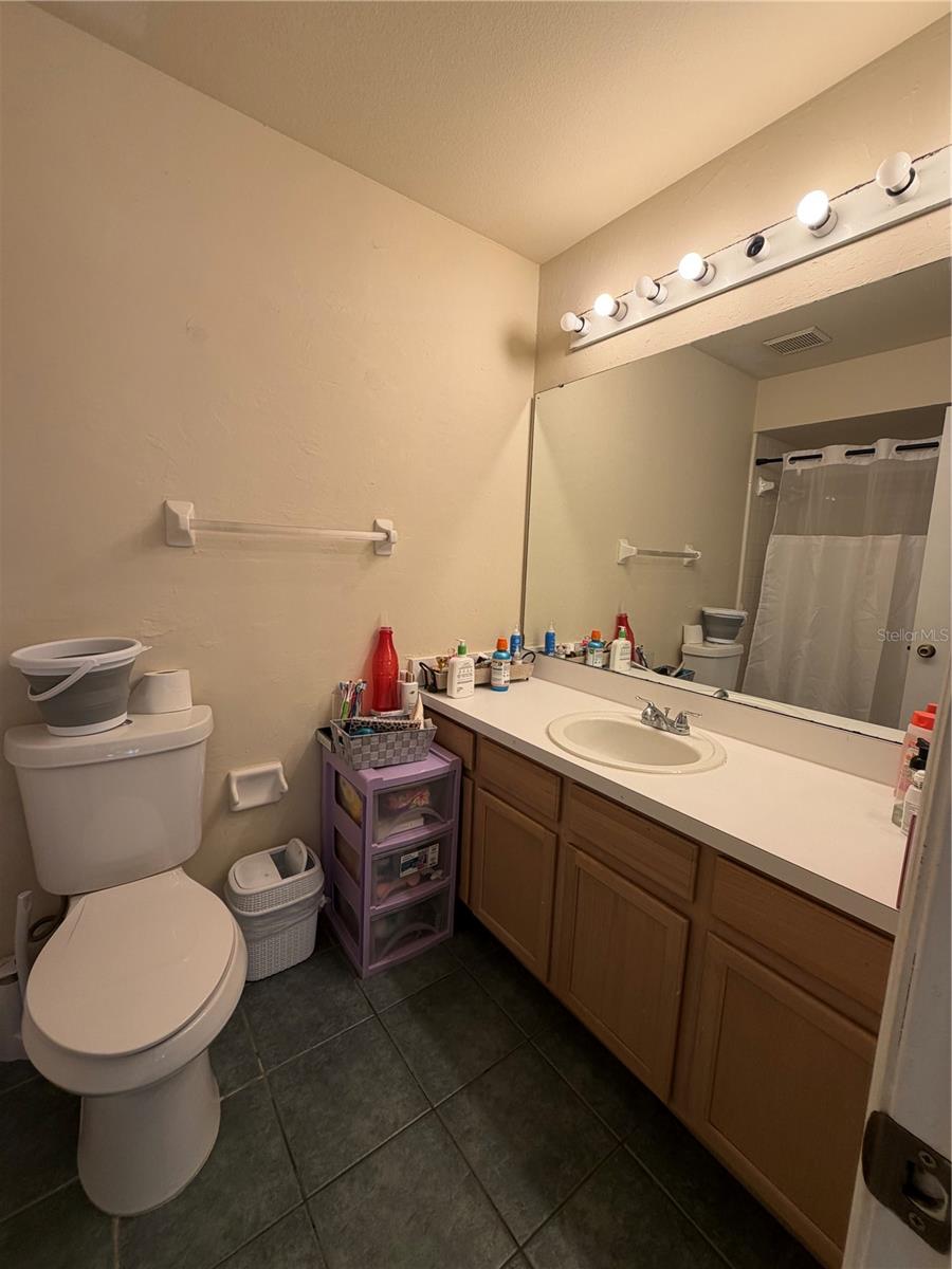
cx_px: 476
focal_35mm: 14
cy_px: 634
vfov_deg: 102.1
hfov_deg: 85.7
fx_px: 513
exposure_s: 1/120
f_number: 2.2
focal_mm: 2.22
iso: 80
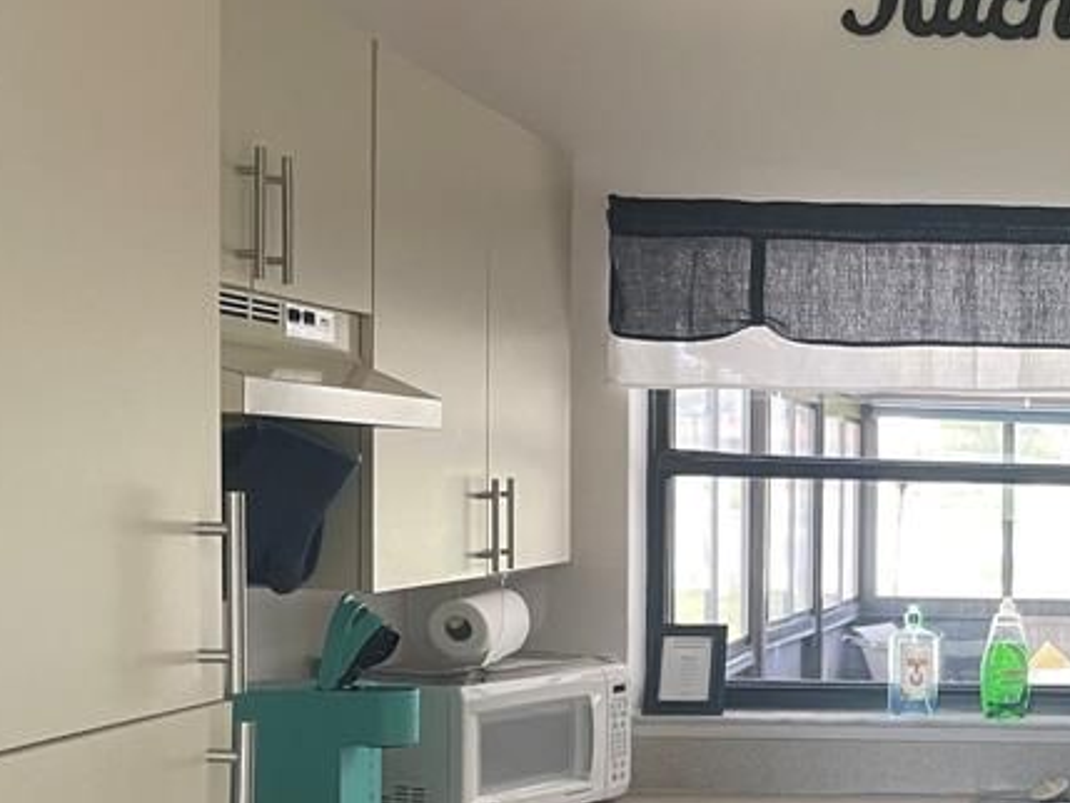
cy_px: 628
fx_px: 1917
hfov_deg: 28.0
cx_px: 1220
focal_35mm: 62
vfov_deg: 23.4
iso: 125
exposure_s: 1/77
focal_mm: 4.2
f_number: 1.6
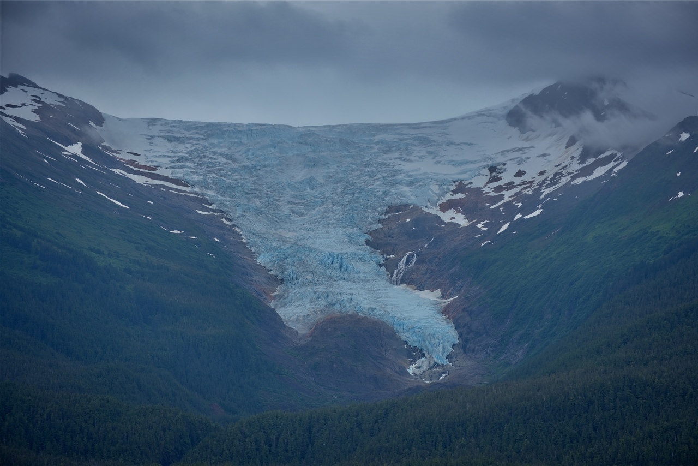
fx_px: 2366
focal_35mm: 122
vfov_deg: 11.2
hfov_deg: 16.8
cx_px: 349
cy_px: 233
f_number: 9
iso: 100
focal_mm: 122
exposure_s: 1/320
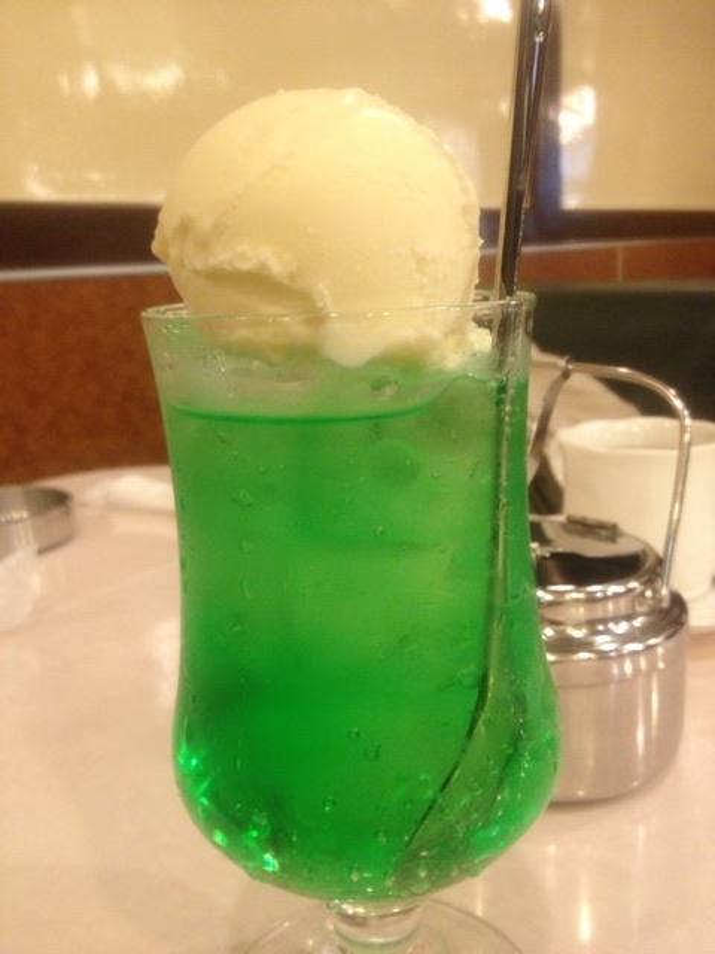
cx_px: 358
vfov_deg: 52.6
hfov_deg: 40.7
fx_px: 964
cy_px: 477
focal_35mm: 35
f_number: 2.4
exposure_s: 1/20
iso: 200
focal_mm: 4.28
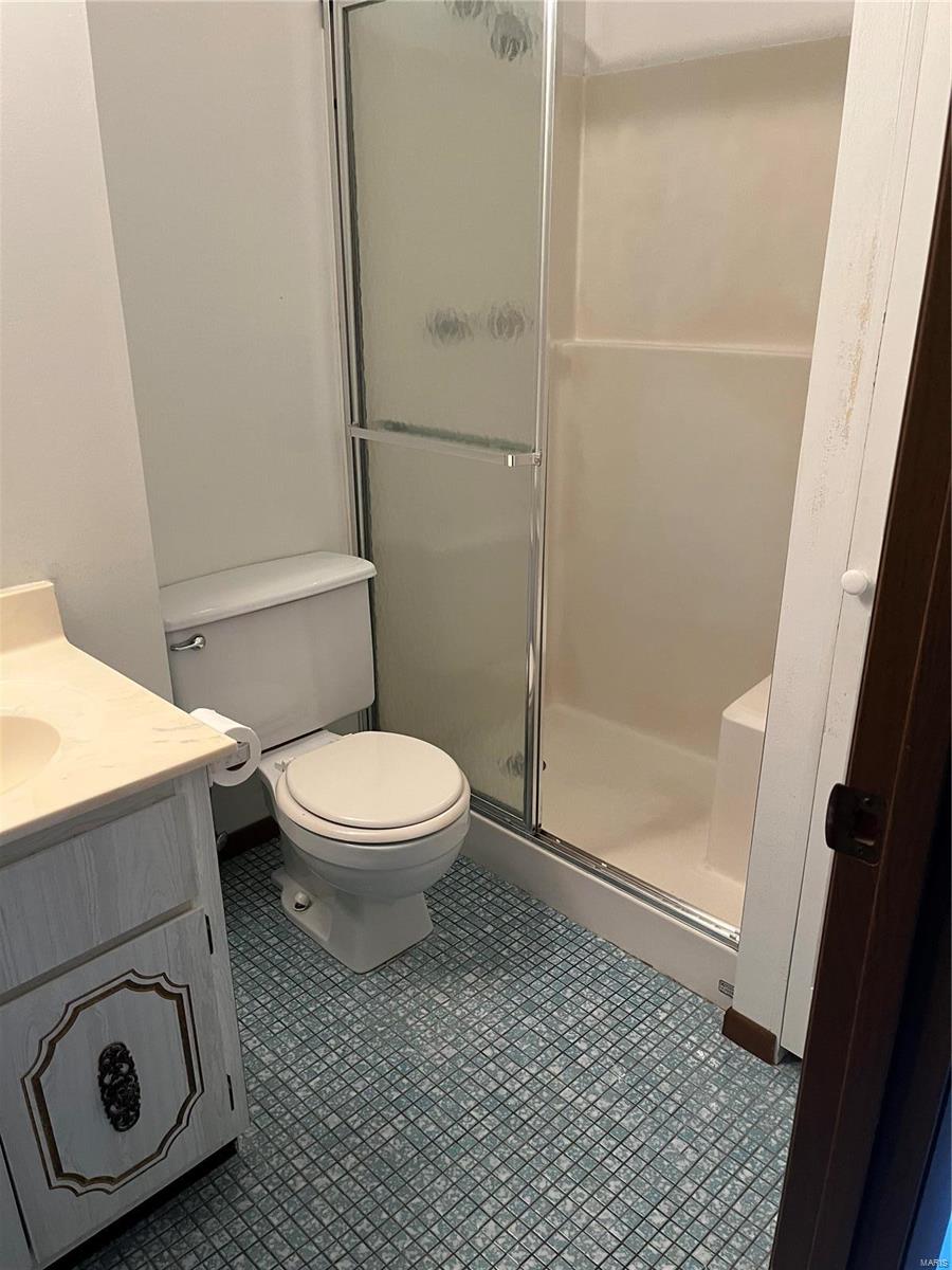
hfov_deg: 53.1
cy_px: 635
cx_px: 476
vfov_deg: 67.3
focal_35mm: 26
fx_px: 953
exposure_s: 1/60
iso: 250
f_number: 1.6
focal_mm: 5.1
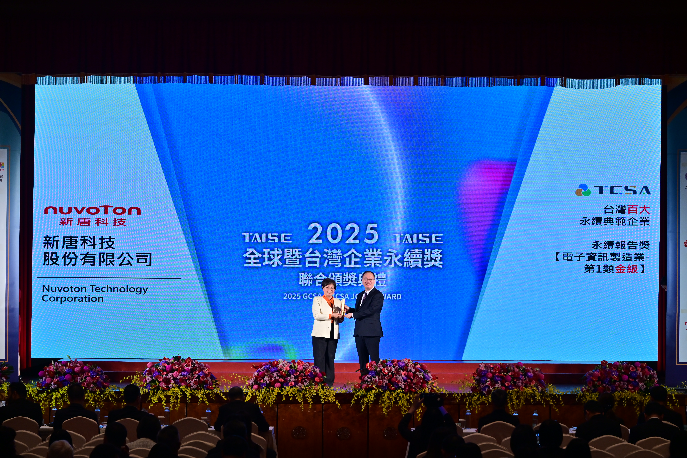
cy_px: 229
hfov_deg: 18.6
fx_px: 2099
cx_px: 344
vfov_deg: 12.5
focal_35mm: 110
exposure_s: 1/160
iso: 800
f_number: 7.1
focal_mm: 110
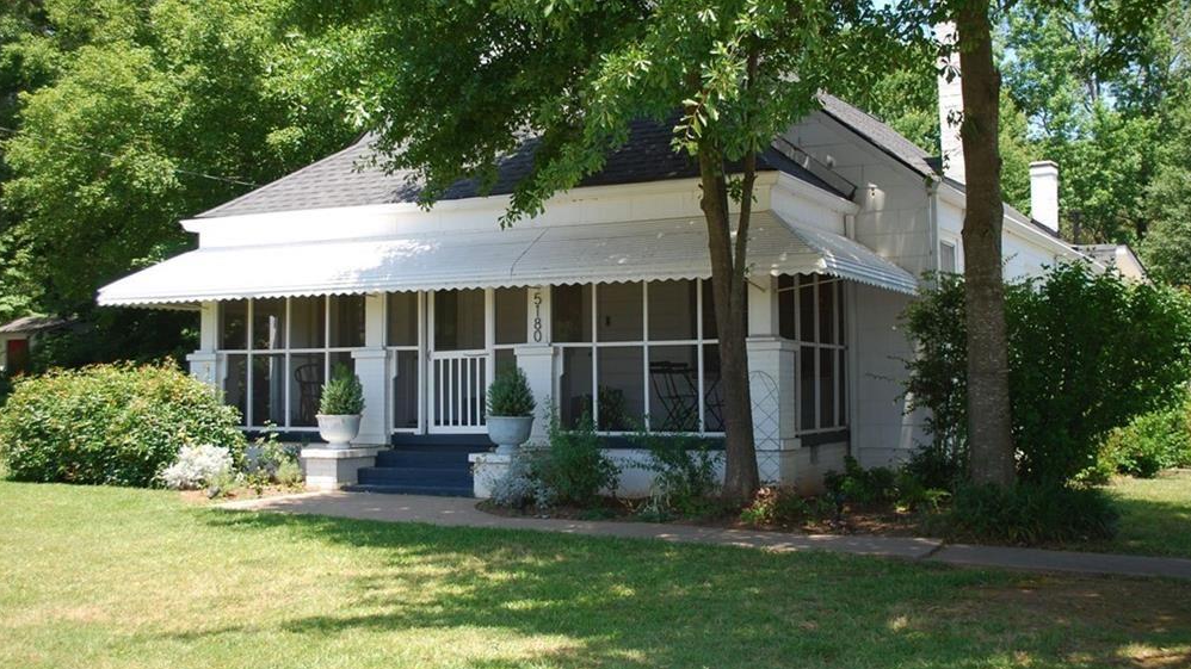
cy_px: 275
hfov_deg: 48.4
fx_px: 1326
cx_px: 588
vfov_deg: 28.3
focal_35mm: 42
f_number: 4.2
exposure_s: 1/200
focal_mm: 26
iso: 100
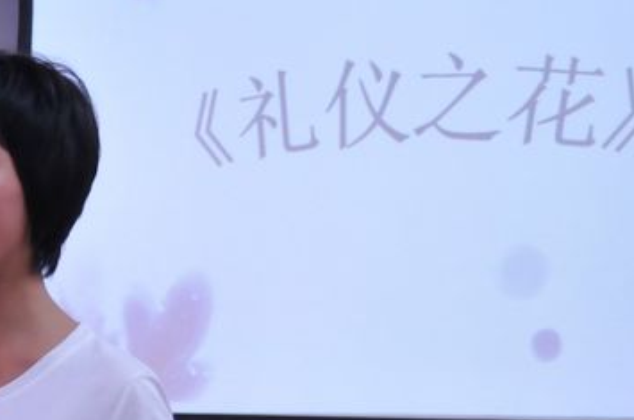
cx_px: -191
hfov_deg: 11.3
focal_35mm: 178
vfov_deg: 7.6
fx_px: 3122
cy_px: 526
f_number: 4.2
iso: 1000
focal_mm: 35
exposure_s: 1/40
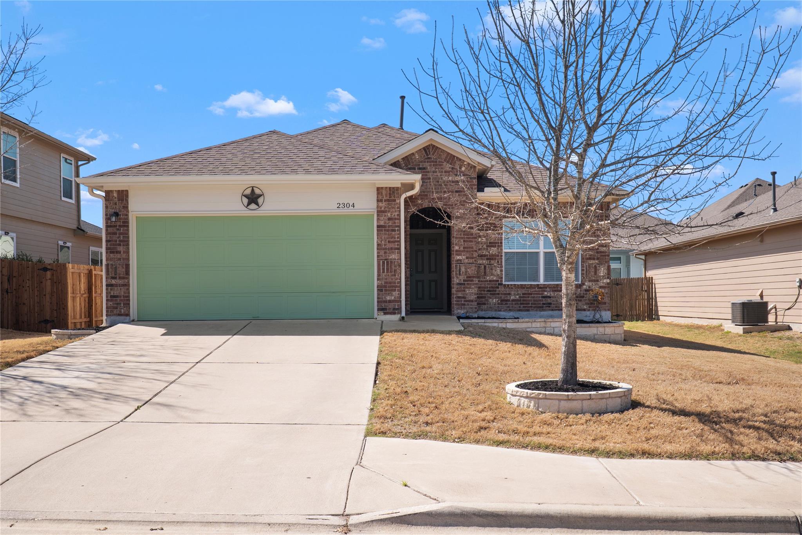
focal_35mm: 35
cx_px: 401
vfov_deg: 37.8
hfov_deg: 54.4
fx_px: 780
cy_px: 268
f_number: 7.1
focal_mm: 35
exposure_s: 1/20
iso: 400
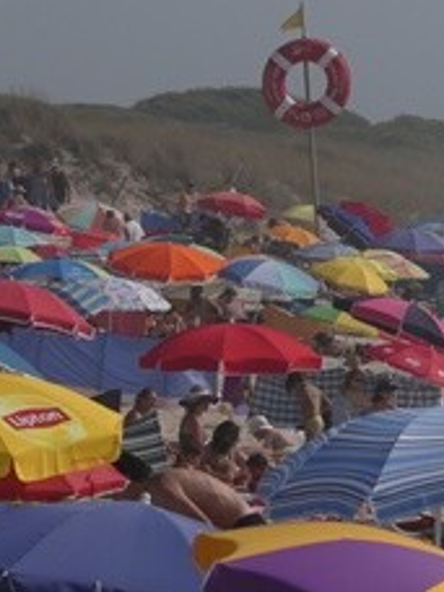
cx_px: 587
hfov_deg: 3.3
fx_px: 7696
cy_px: 356
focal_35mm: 450
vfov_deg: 4.4
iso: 80
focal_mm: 38.4
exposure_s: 1/1000
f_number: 5.6
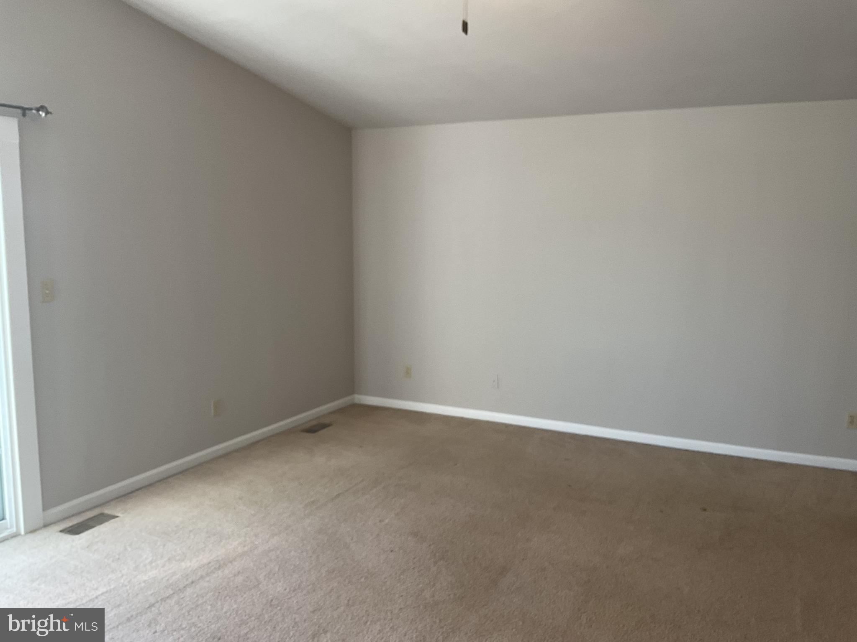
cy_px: 321
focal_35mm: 29
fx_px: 718
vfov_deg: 48.2
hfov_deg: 61.7
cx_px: 428
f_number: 1.8
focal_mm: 3
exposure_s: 1/120
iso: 64
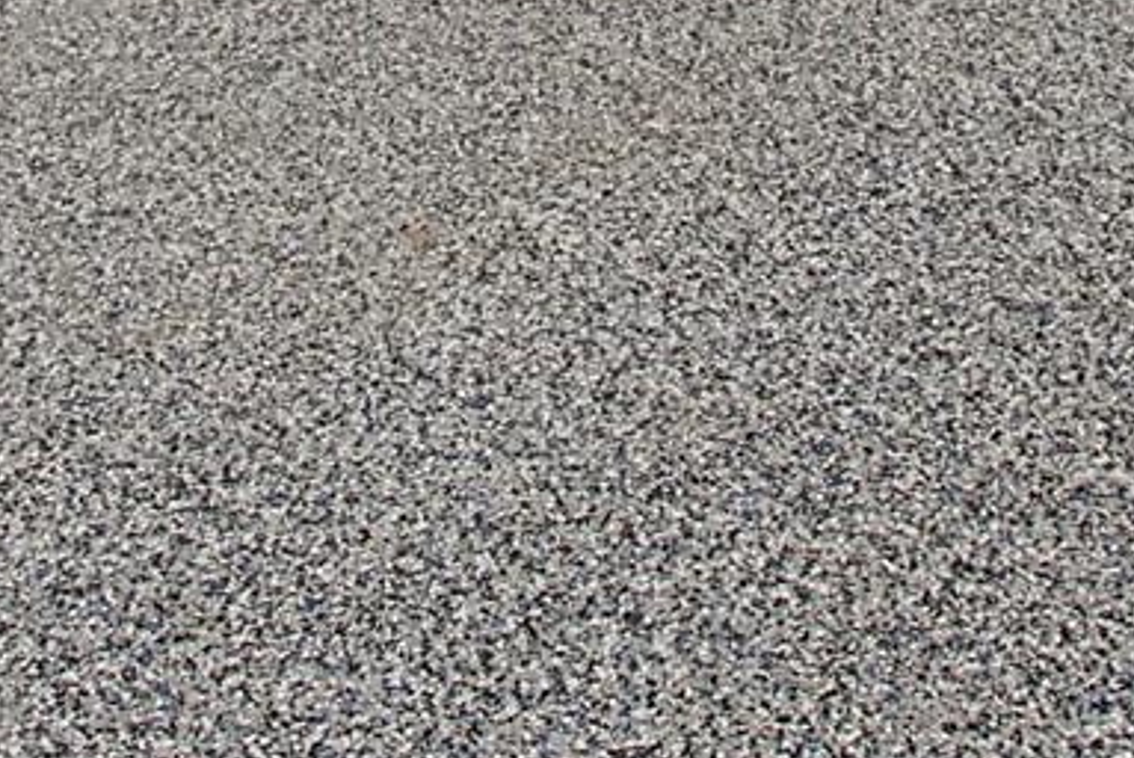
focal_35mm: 85
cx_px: 529
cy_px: -1347
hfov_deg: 23.9
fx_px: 2679
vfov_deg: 11.5
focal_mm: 10
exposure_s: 1.3
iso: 100
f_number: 8
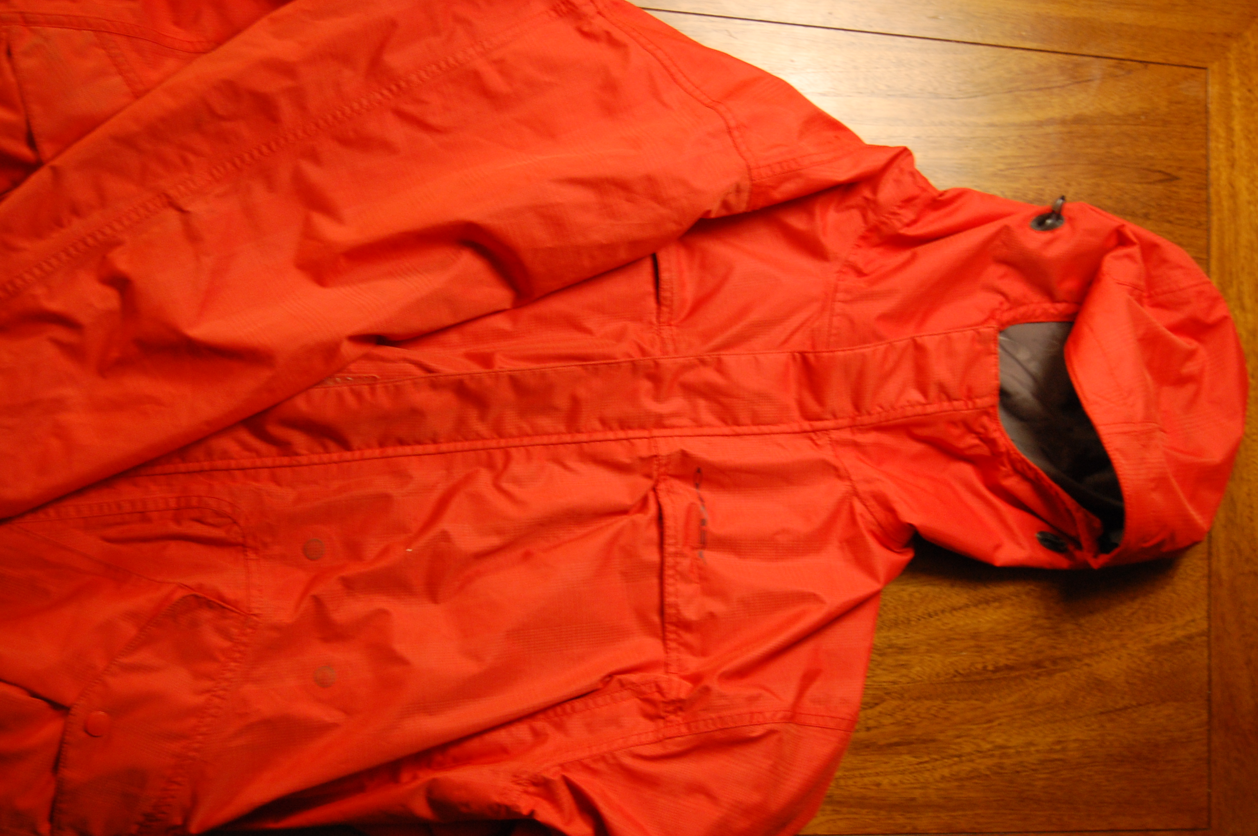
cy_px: 418
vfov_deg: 25.7
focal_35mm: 52
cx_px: 629
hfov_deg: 37.9
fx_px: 1833
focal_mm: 35
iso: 800
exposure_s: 1/25
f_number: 4.8
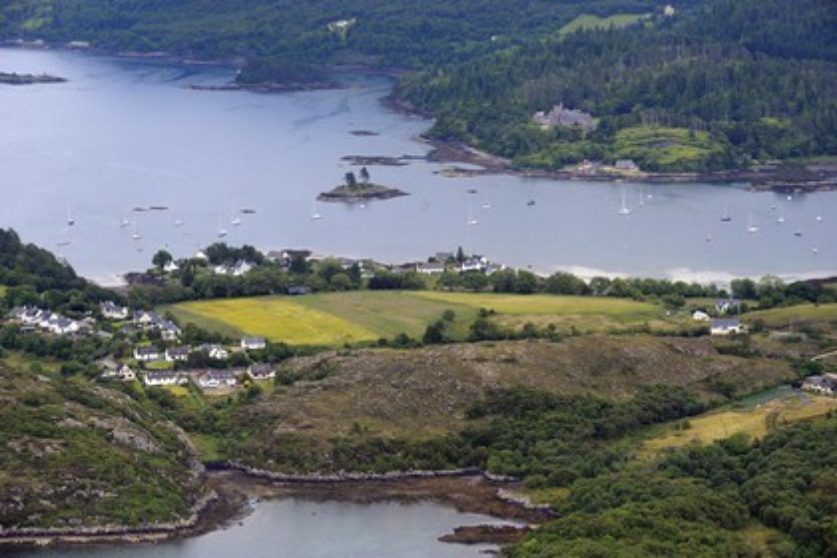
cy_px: 279
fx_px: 2906
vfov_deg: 11.0
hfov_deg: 16.4
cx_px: 418
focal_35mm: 125
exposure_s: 1/800
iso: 800
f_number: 8
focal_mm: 125
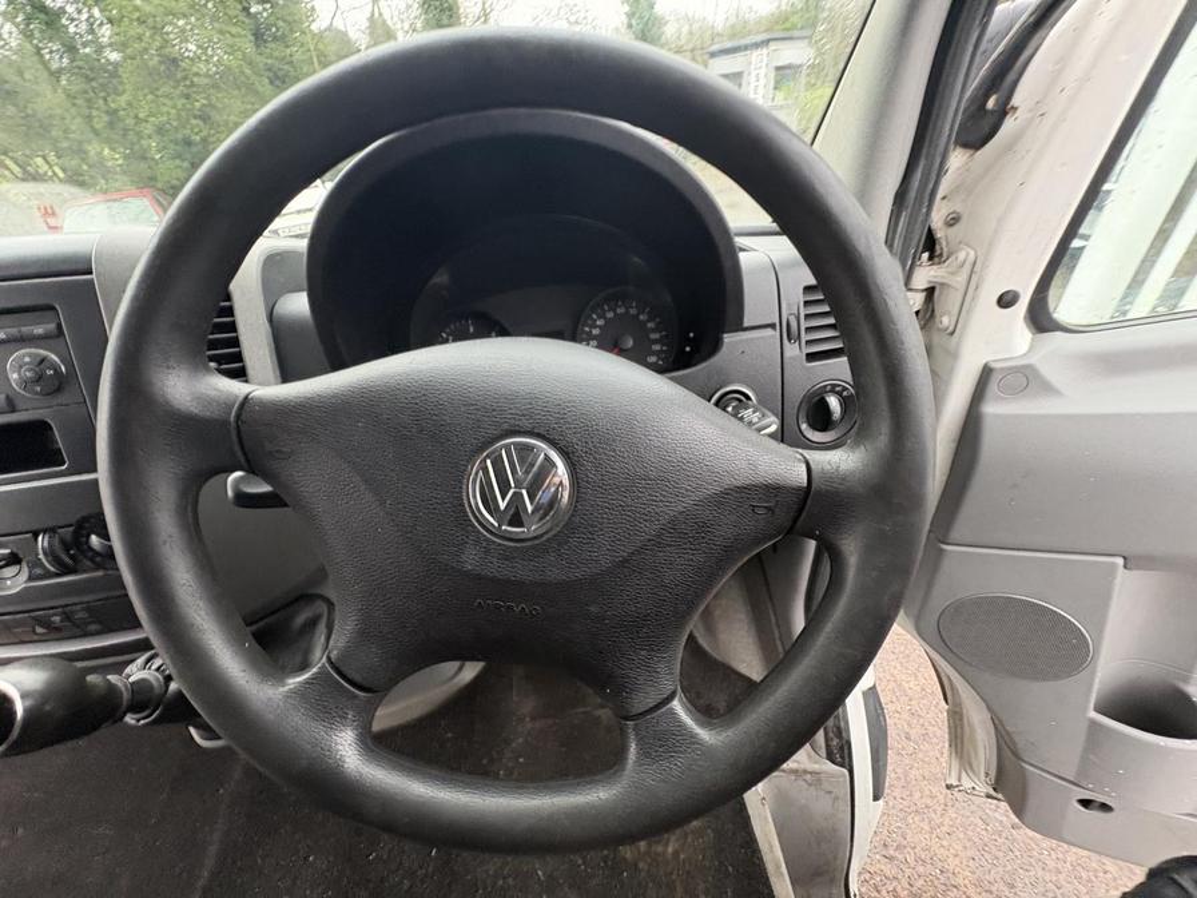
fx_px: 484
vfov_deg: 85.7
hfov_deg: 102.1
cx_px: 598
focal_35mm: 14
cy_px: 449
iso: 400
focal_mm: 2.22
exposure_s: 1/60
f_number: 2.2
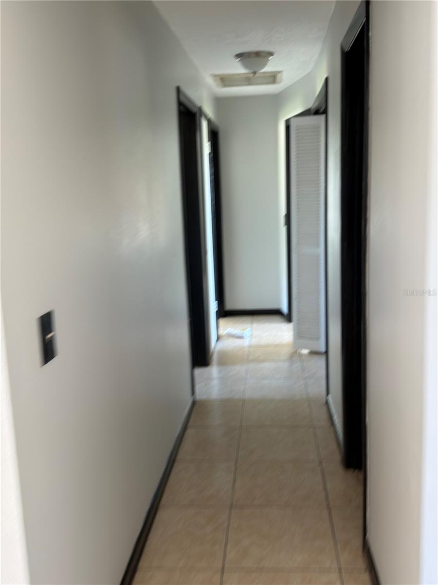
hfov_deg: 40.7
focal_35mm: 35
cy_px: 292
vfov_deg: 52.6
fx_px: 590
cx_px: 219
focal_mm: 6.76
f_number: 1.78
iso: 250
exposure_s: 1/53
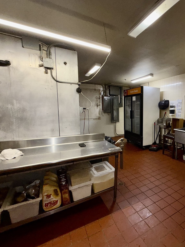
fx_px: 135
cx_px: 145
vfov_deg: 84.7
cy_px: 124
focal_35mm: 19
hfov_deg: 63.3
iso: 80
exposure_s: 1/114
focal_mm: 2.22
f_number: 2.2
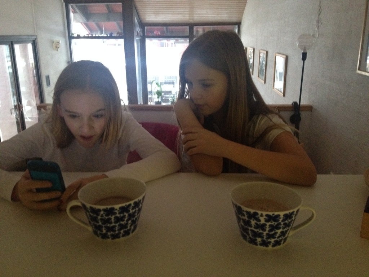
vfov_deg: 40.7
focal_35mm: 35
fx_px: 373
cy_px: 138
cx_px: 184
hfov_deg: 52.6
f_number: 2.4
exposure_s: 1/15
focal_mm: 4.28
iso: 400
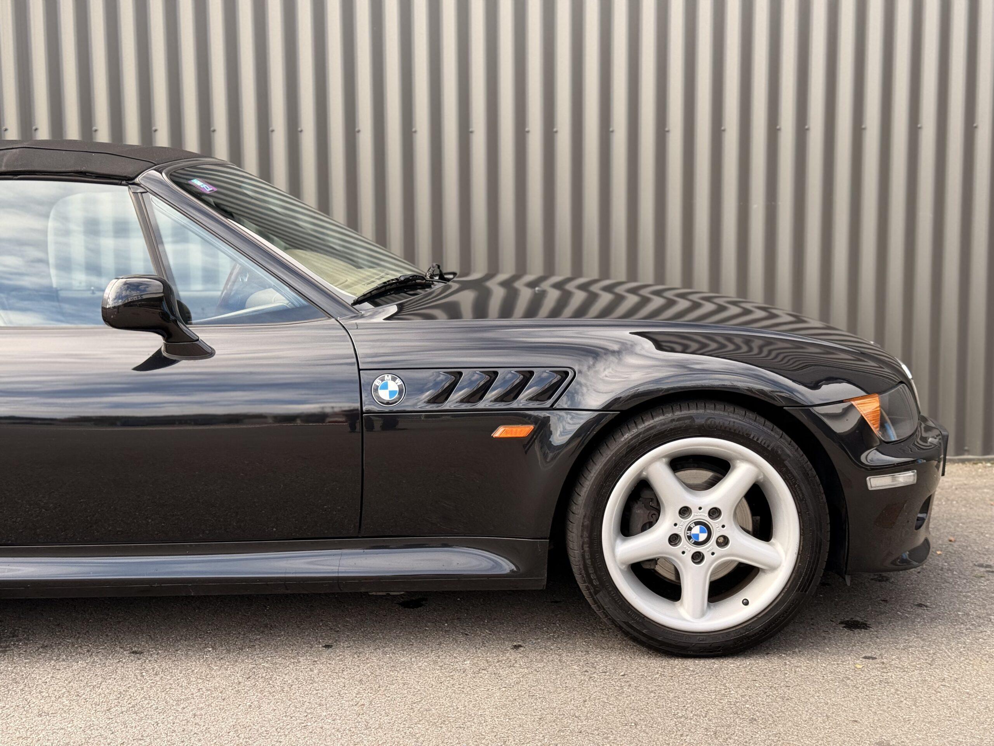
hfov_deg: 39.7
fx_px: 1378
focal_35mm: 48
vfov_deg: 30.3
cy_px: 373
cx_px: 497
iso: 80
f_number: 1.78
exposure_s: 1/786
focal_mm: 6.76
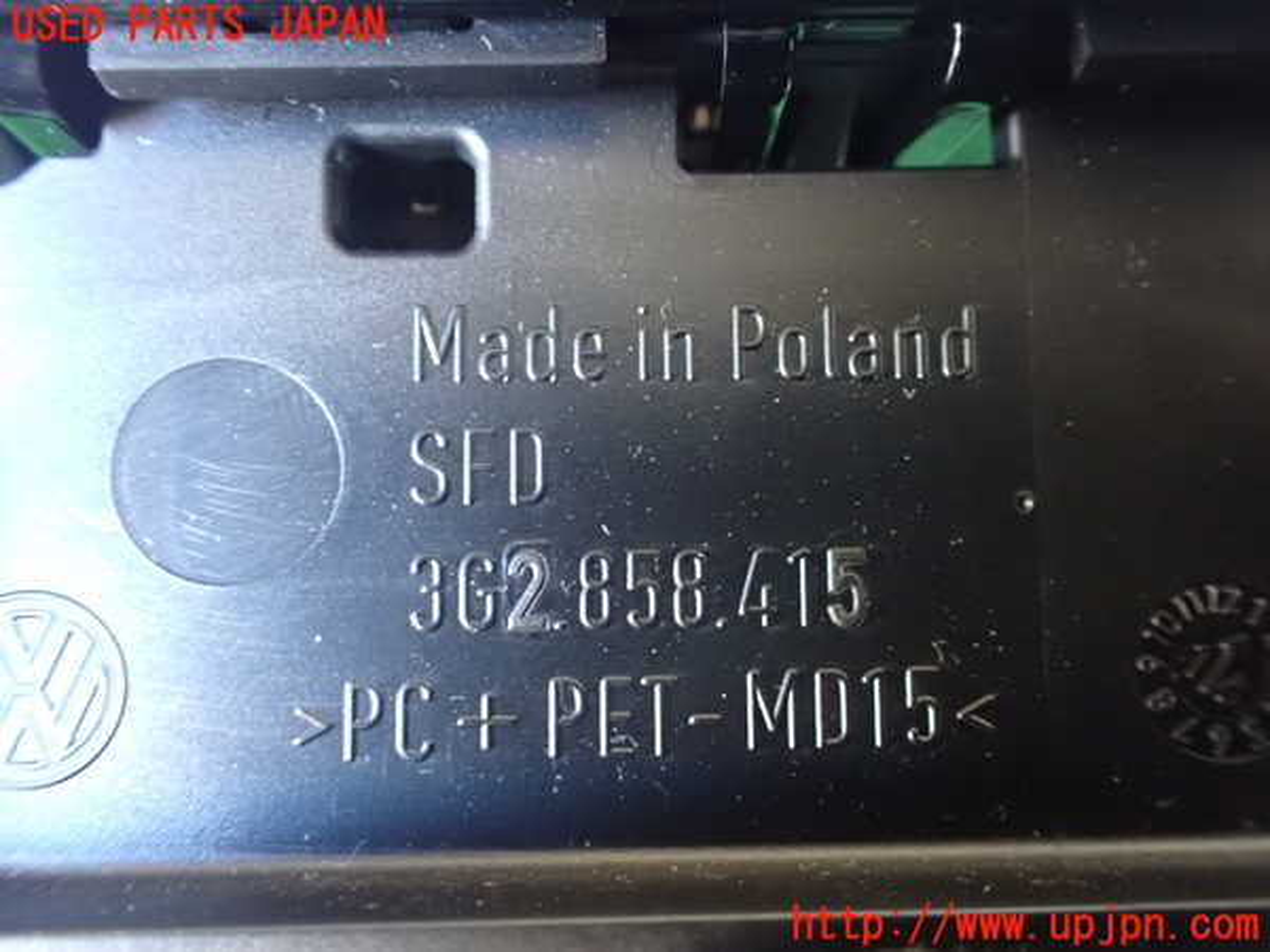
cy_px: 476
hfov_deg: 60.0
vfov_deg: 46.8
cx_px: 635
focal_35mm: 30
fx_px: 1101
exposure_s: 1/30
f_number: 2.3
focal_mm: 5.4
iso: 1600
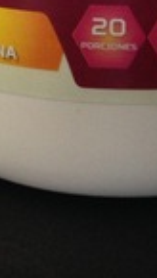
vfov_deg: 16.5
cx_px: 157
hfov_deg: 10.1
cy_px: -130
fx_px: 877
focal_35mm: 119
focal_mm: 4.12
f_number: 2.4
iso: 250
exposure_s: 1/20
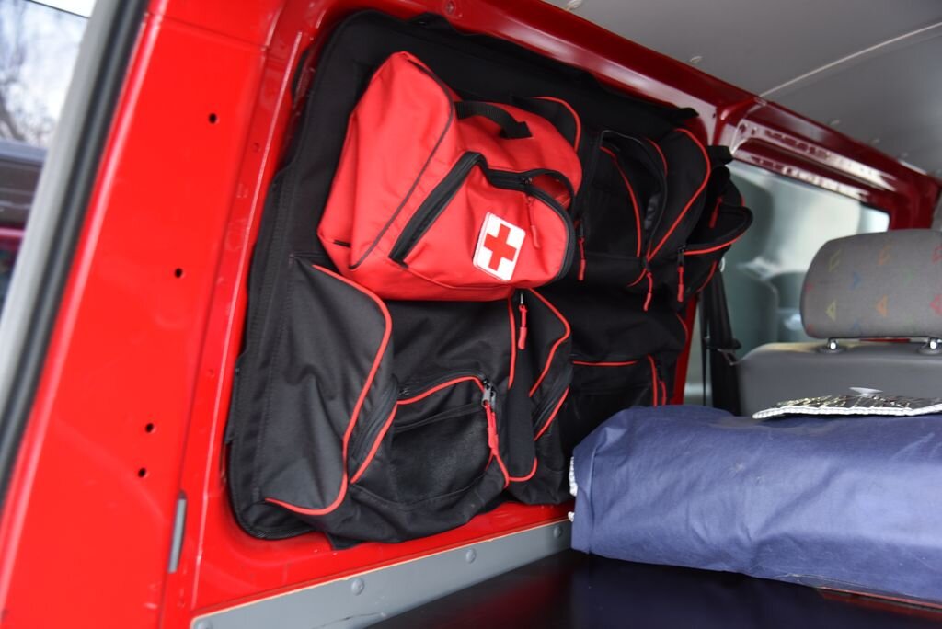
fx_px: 995
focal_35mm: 38
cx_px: 471
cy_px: 314
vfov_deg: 35.1
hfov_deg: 50.7
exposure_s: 1/10
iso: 500
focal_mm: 38
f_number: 4
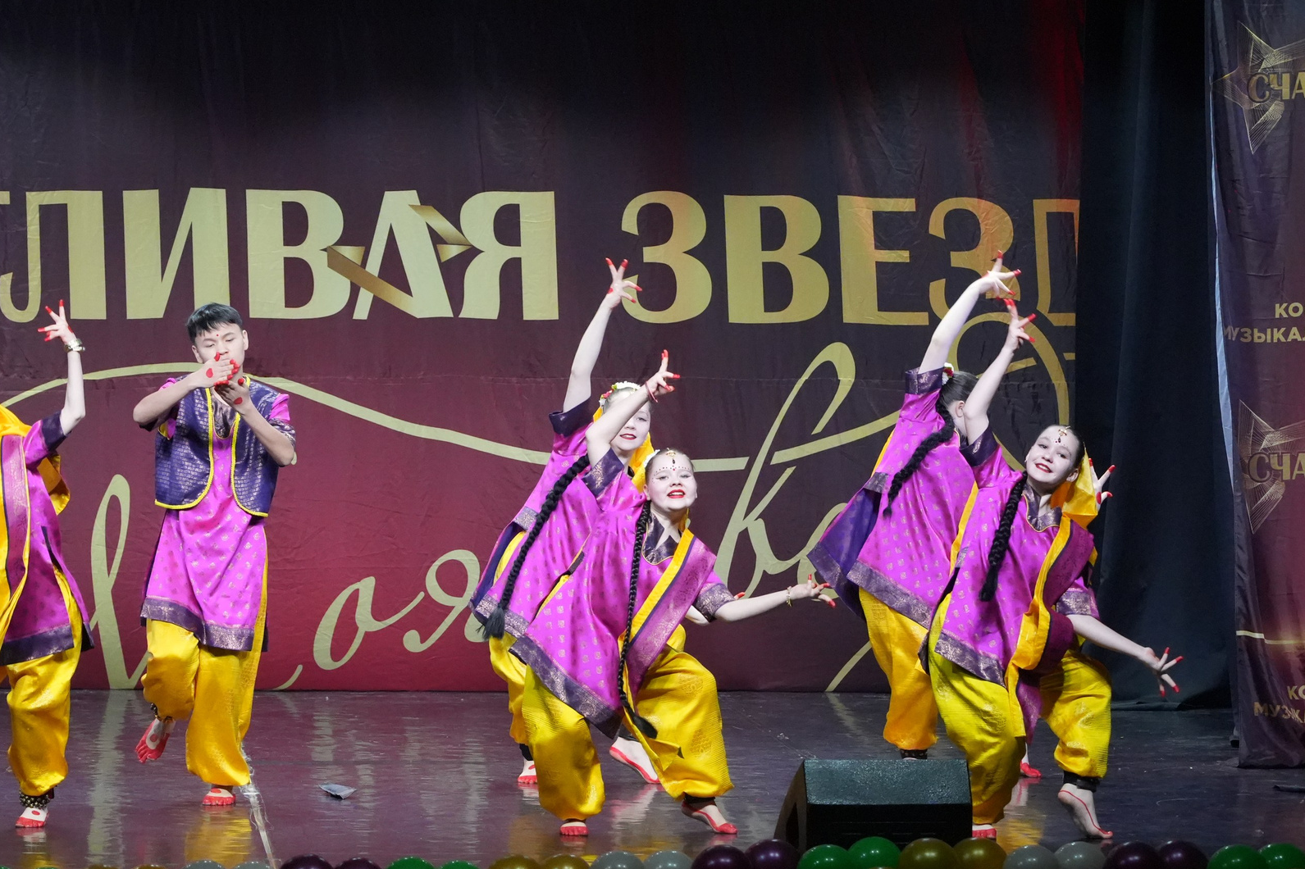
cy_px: 359
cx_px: 314
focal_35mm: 169
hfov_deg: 12.1
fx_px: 6125
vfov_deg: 8.1
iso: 10000
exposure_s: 1/400
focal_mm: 105
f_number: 6.3
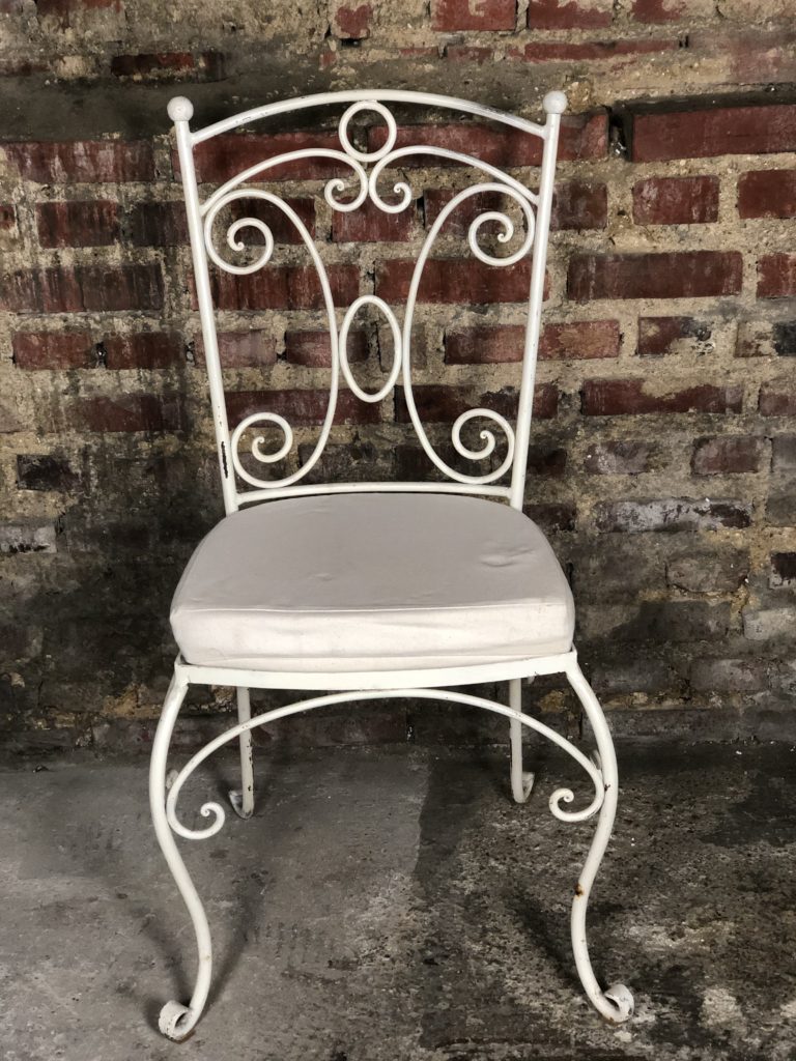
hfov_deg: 28.0
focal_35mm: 52
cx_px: 398
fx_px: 1594
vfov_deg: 36.8
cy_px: 530
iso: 125
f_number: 2.4
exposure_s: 1/33
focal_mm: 6
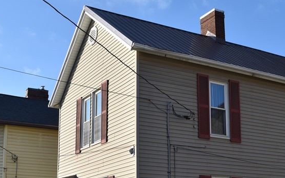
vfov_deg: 21.1
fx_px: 466
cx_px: 159
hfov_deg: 34.0
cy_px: 168
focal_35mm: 60
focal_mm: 20
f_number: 9
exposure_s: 1/320
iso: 200
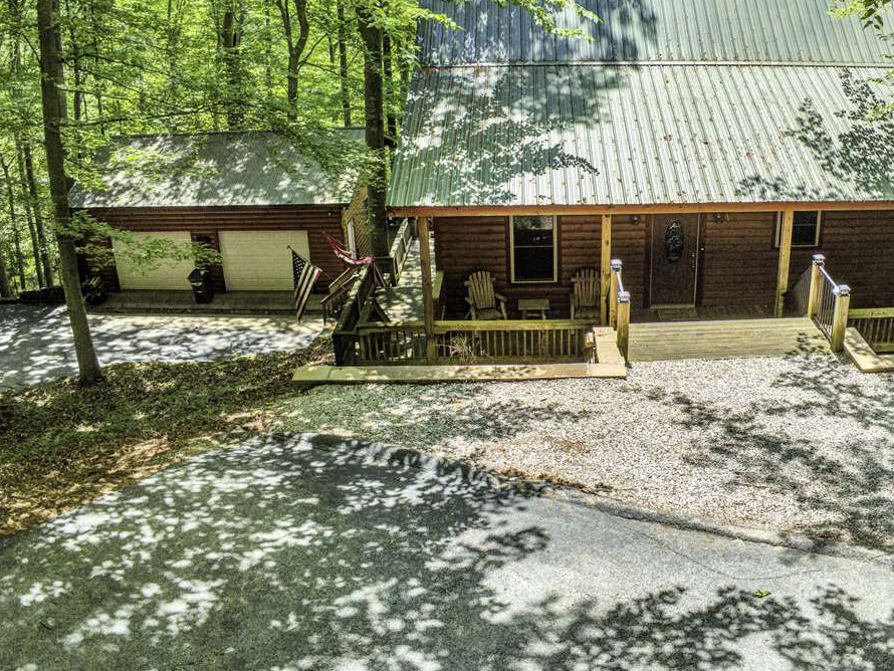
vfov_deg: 42.3
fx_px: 852
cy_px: 218
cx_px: 575
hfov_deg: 54.5
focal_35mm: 33
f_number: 2.4
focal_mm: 4
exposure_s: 1/950
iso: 115
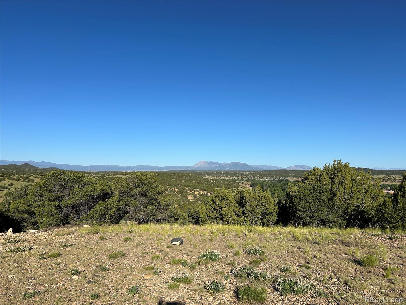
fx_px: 305
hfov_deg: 67.3
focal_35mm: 26
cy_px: 152
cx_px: 203
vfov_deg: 53.1
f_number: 1.5
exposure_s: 1/5319
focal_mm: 5.7
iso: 50
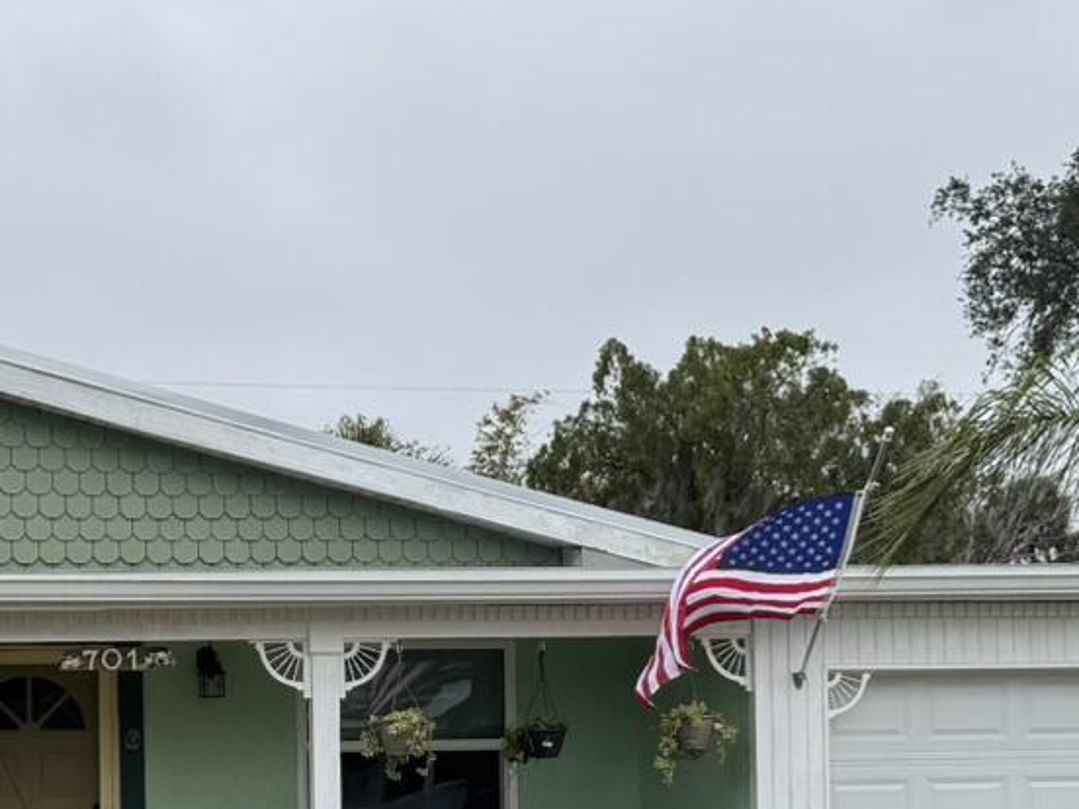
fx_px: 2774
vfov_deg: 16.3
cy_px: 760
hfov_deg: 22.0
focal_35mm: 89
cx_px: 407
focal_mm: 6.76
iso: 80
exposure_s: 1/2833
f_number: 1.78
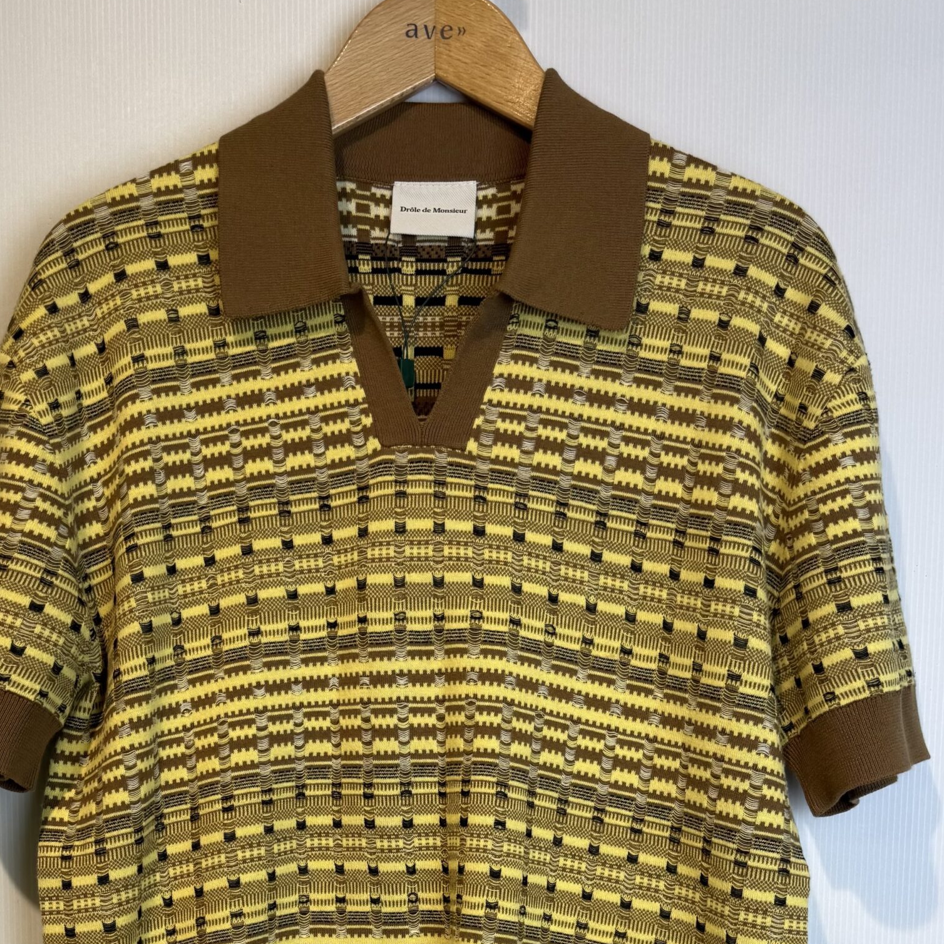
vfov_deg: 44.2
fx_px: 1111
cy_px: 732
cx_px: 409
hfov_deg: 45.9
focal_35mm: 36
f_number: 1.78
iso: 80
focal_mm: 6.76
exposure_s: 1/391
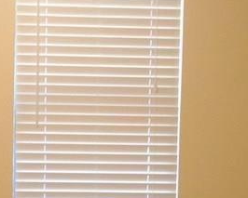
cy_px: 173
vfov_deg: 12.4
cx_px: 55
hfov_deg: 15.4
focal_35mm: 124
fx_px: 910
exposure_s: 1/20
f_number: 2.4
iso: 100
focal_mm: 4.12
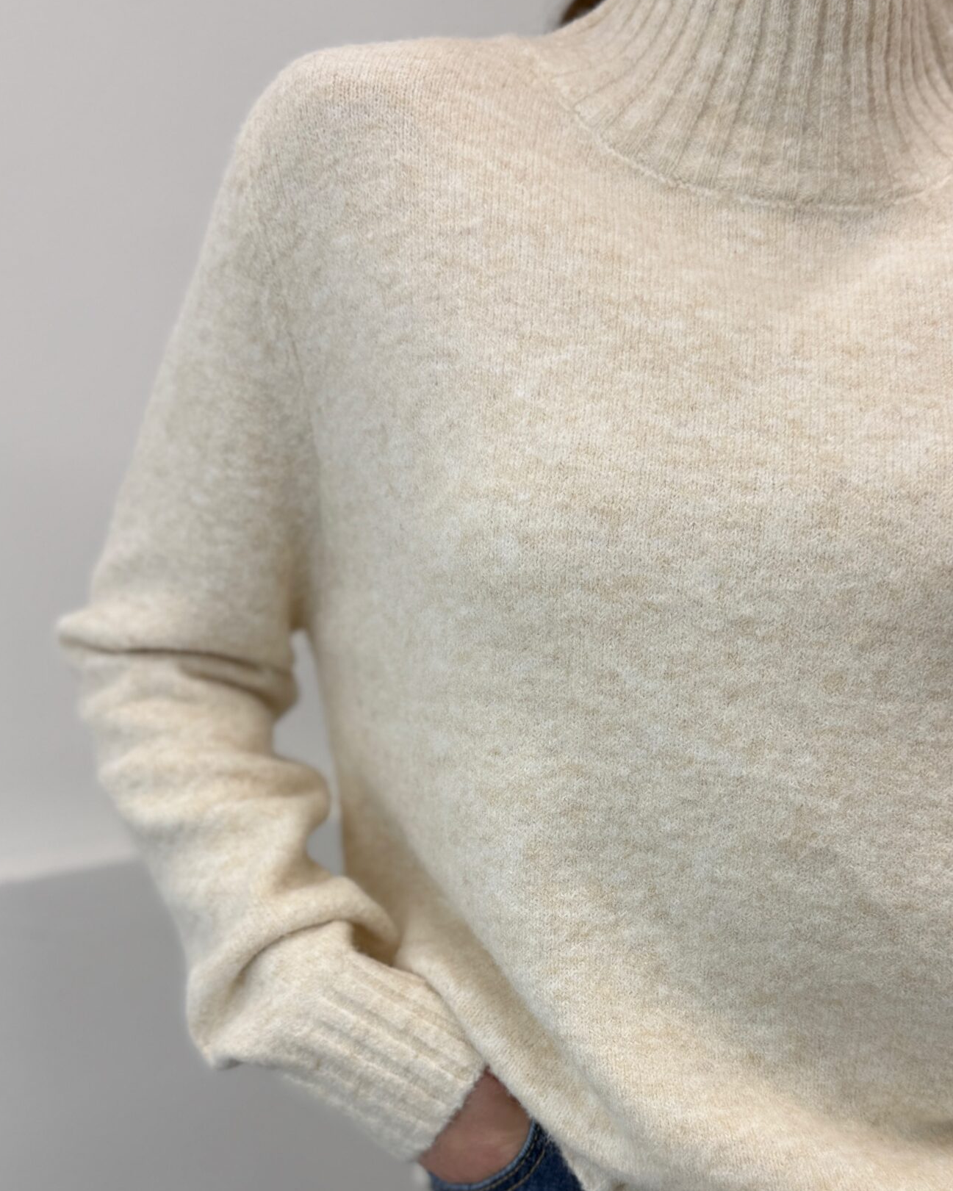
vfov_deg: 48.4
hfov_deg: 39.7
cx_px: 624
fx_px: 1304
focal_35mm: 37
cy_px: 777
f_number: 1.78
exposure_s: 1/288
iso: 64
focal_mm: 6.76
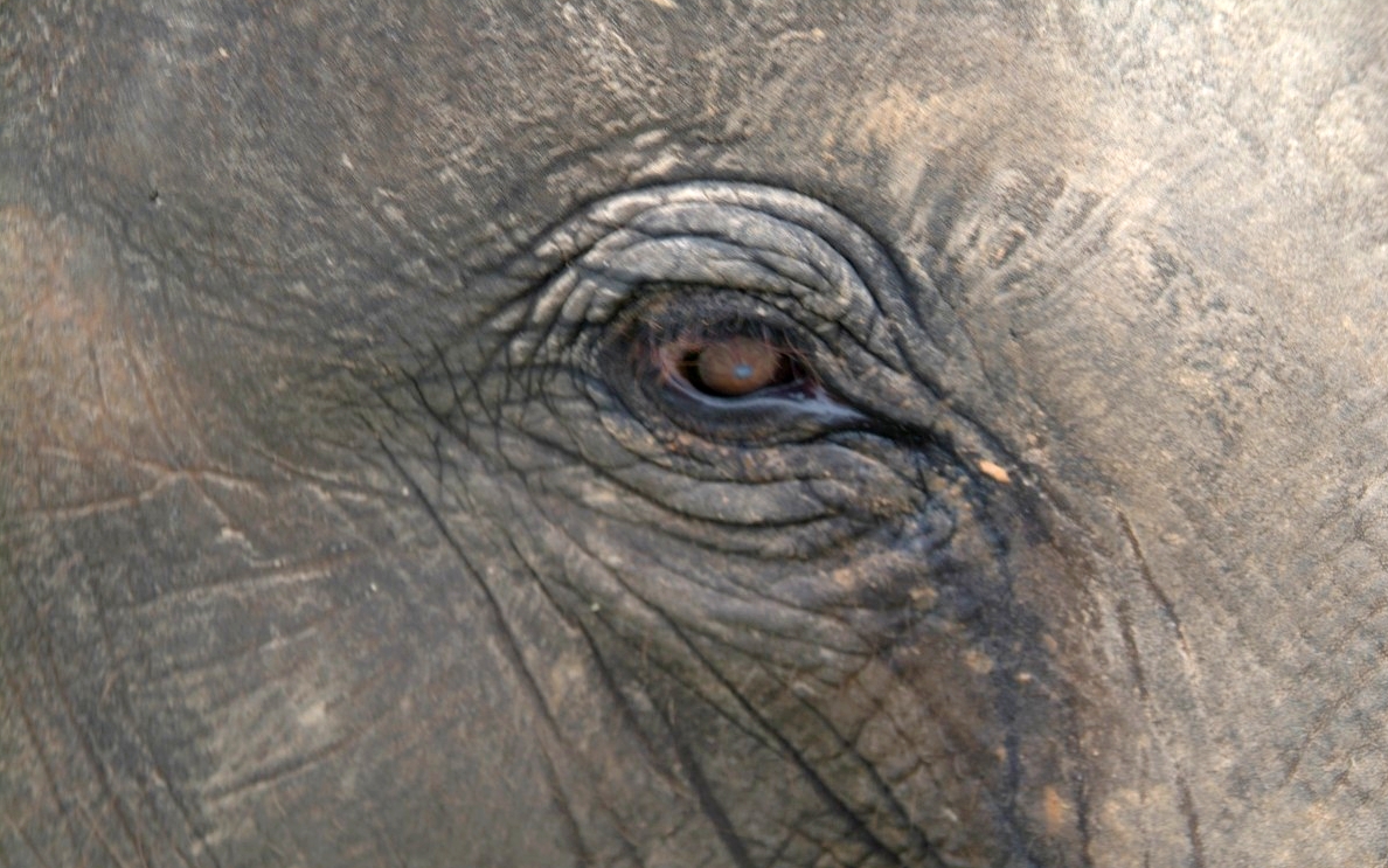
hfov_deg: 20.6
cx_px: 700
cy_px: 456
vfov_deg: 13.0
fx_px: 3821
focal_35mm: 101
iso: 400
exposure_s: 1/45
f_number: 5.3
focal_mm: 65
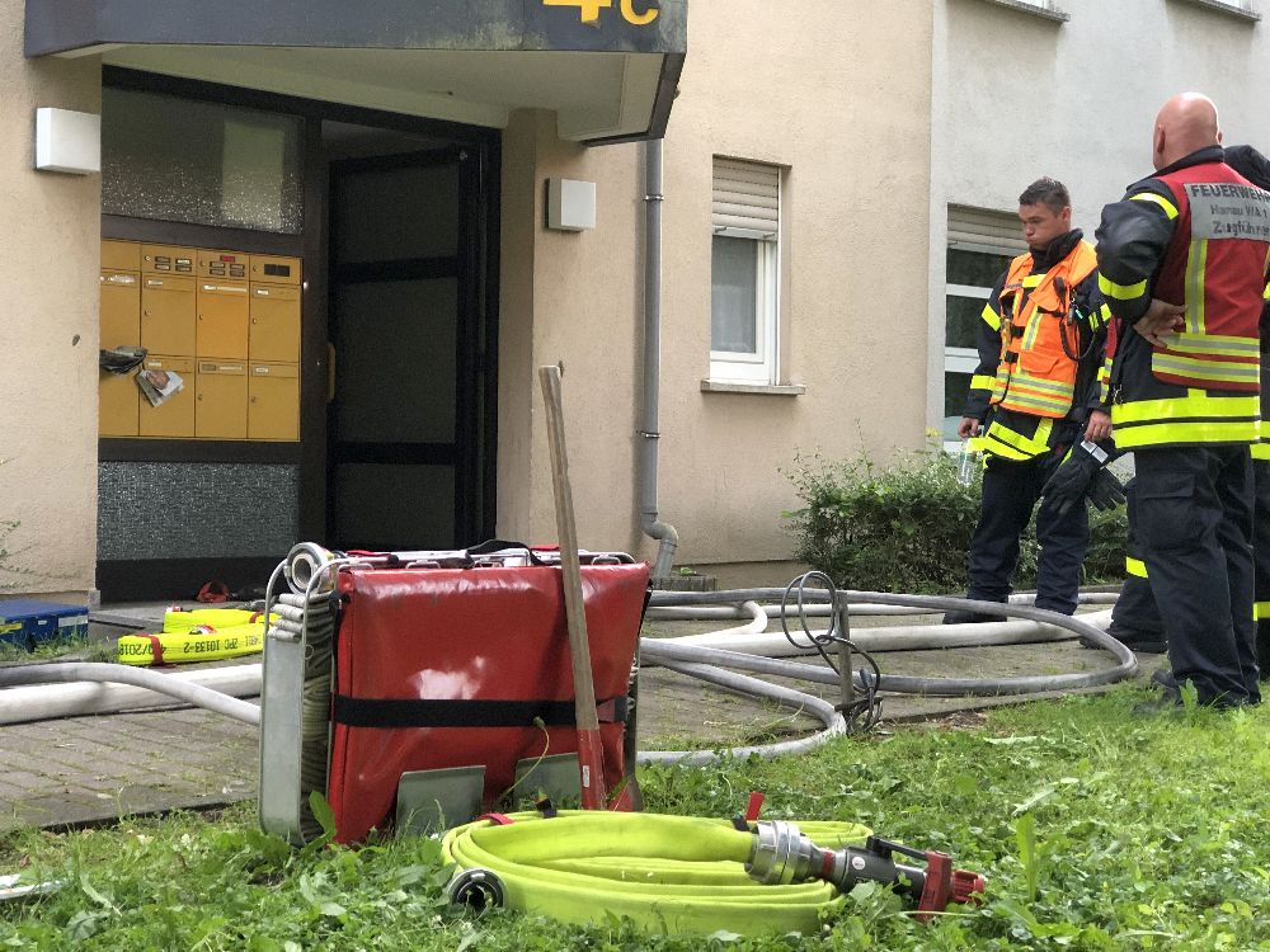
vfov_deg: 25.7
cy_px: 476
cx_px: 635
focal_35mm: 57
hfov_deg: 33.8
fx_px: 2091
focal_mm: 6.6
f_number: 2.8
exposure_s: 1/60
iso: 200
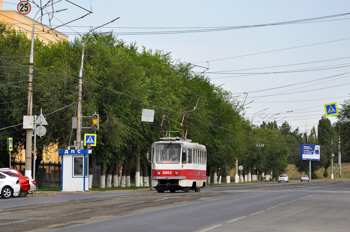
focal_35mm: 158
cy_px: 116
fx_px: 1529
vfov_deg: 8.7
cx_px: 175
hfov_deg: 13.1
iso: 200
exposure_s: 1/400
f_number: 7.1
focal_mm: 105
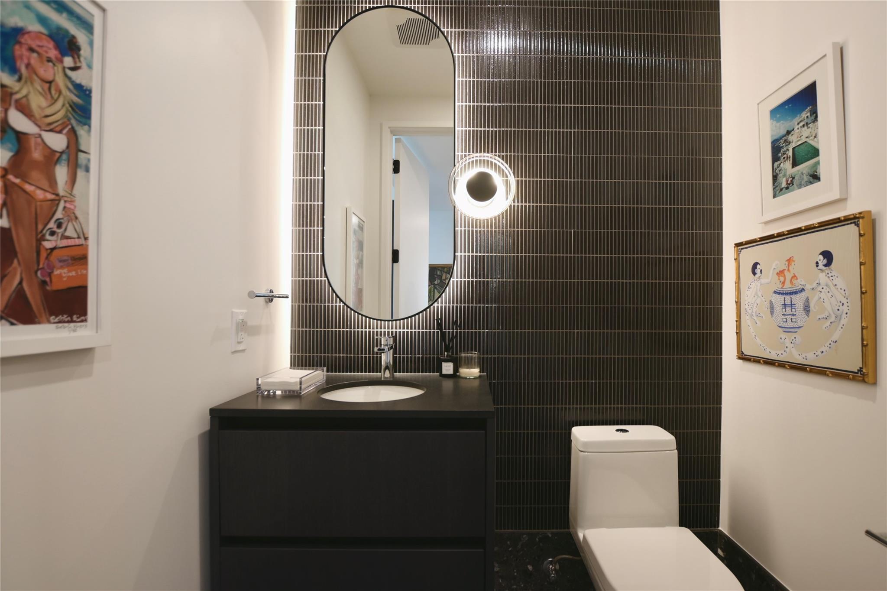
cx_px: 444
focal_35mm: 15
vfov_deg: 77.3
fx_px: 369
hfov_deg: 100.4
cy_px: 296
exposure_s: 1/25
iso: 320
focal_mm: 10
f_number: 4.5
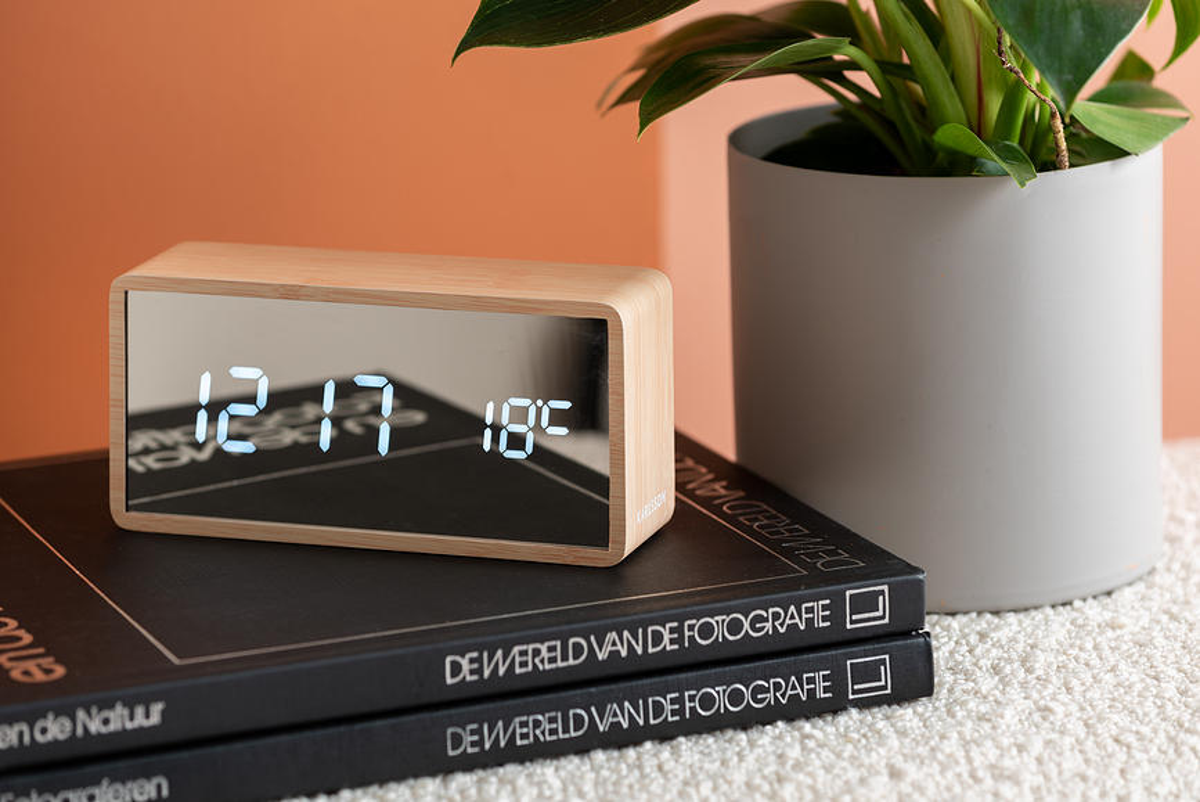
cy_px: 401
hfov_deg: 16.4
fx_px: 4169
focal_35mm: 125
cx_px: 600
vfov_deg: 11.0
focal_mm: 125
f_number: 5
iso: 50
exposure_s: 1/6
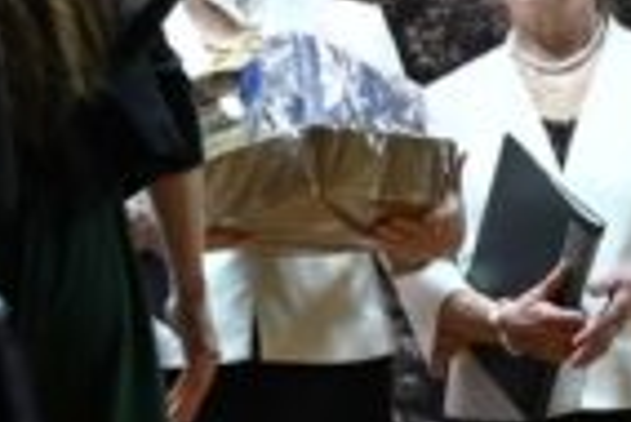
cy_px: 138
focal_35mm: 177
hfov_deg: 11.0
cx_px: 1026
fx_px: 3106
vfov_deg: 7.8
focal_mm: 28
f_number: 2.8
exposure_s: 1/125
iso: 2000
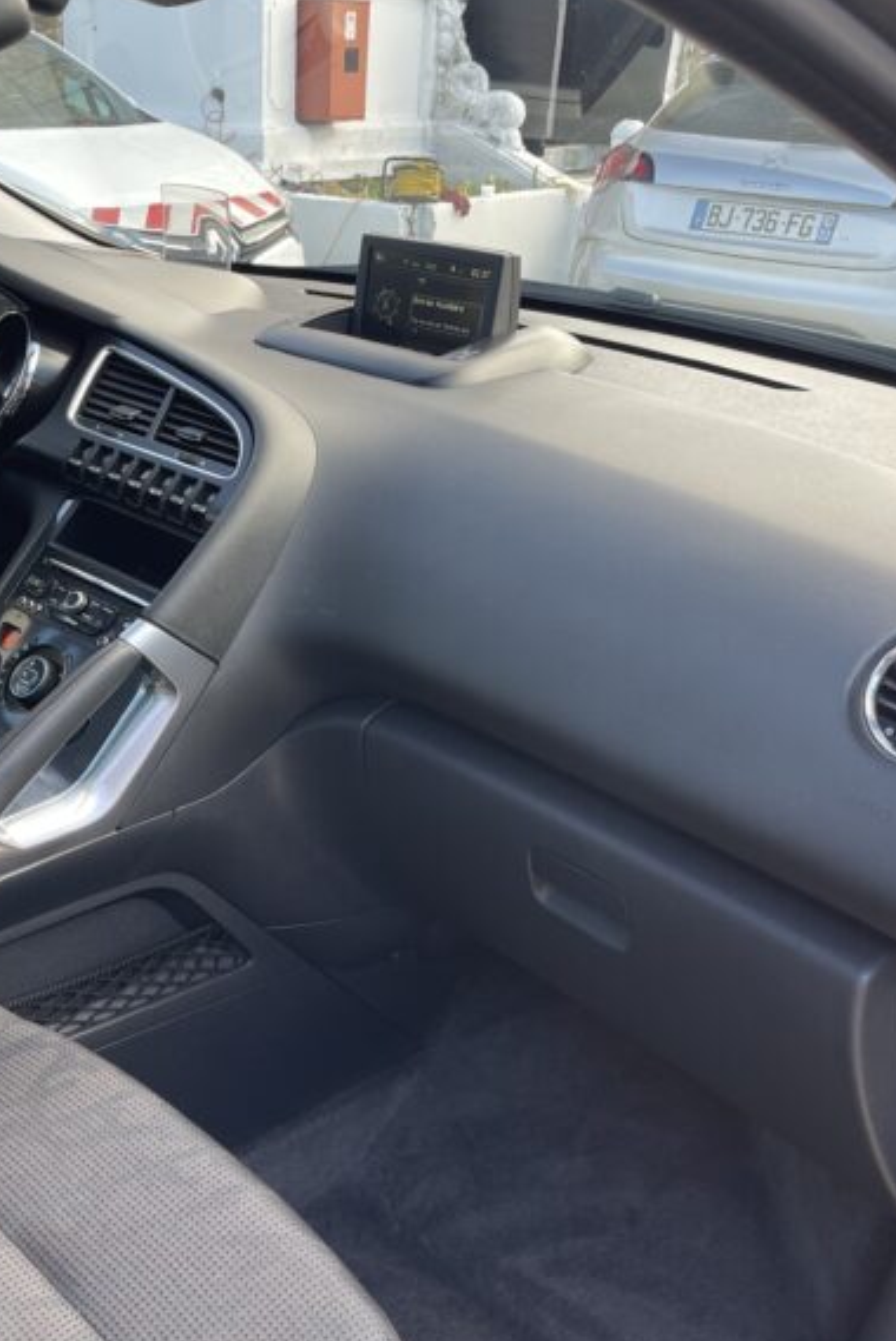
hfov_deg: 34.6
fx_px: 1417
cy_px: 683
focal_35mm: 38
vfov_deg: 50.7
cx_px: 266
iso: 40
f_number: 1.6
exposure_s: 1/121
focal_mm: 5.1
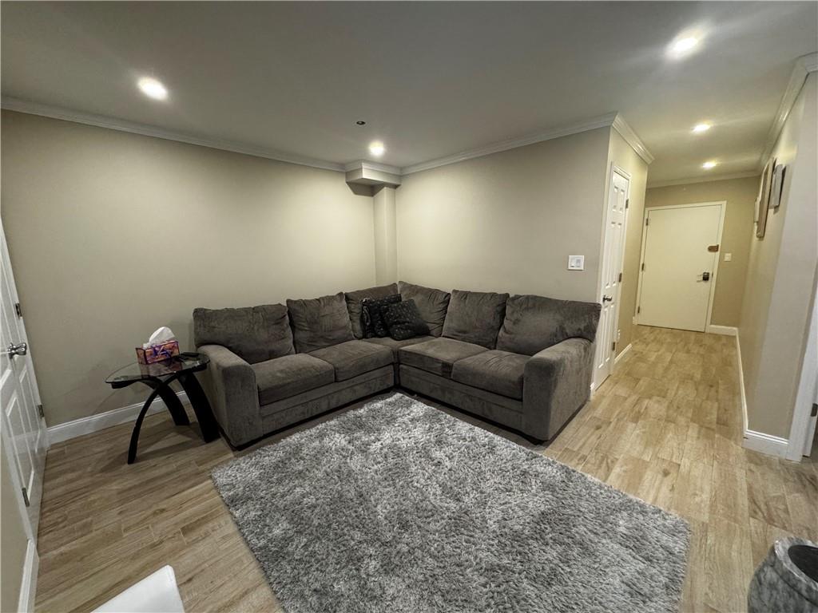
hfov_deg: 102.1
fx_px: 331
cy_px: 306
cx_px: 409
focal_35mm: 14
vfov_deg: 85.7
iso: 400
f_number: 2.2
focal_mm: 2.22
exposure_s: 1/60
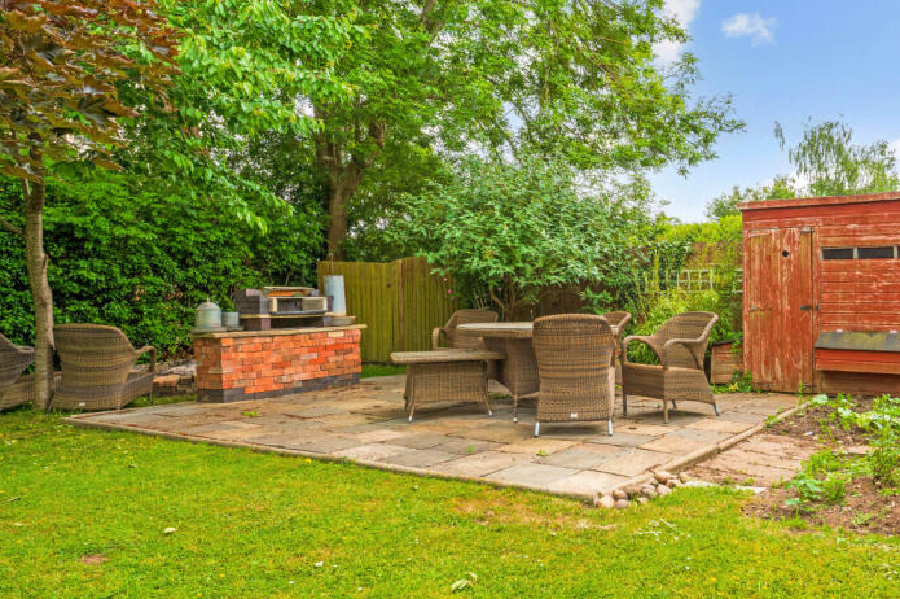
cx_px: 635
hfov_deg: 63.0
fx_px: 699
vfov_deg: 46.3
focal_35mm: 28
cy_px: 273
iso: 400
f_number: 8
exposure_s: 1/250
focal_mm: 19
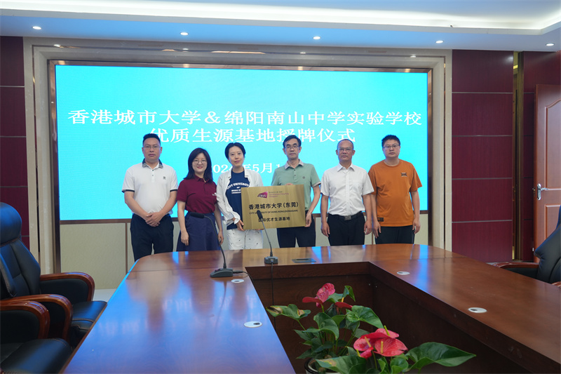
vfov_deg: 42.3
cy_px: 187
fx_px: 483
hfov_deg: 60.3
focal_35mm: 31
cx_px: 280
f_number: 5
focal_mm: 31
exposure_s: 1/60
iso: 800
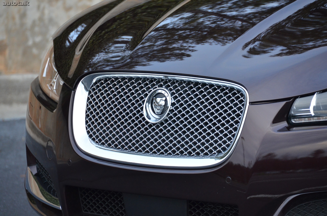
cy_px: 108
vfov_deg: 4.6
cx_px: 164
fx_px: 2719
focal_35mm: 300
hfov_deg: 6.9
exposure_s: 1/200
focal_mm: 200
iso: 1600
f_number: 5.6
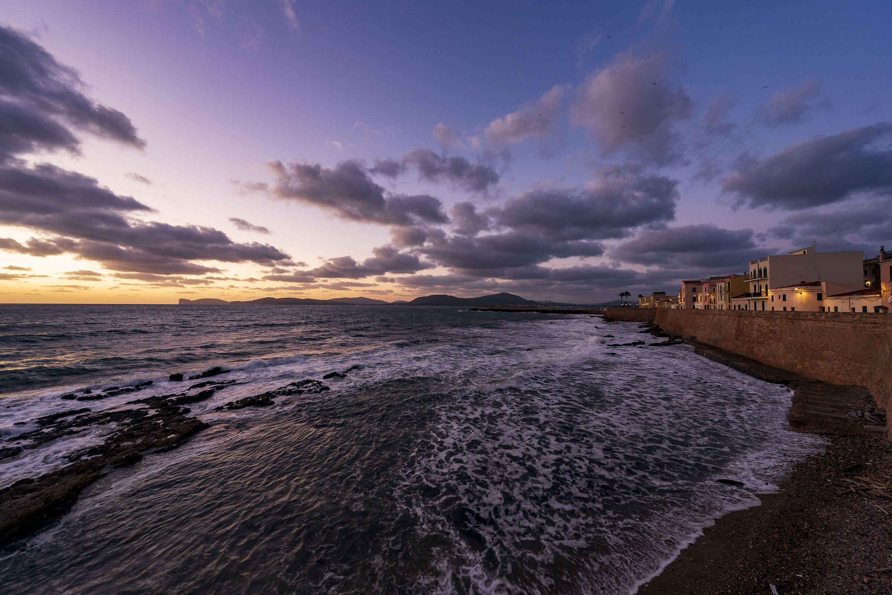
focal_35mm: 12
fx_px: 297
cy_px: 298
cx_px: 446
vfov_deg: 90.0
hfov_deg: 112.6
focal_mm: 12
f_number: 7.1
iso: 400
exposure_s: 1/8
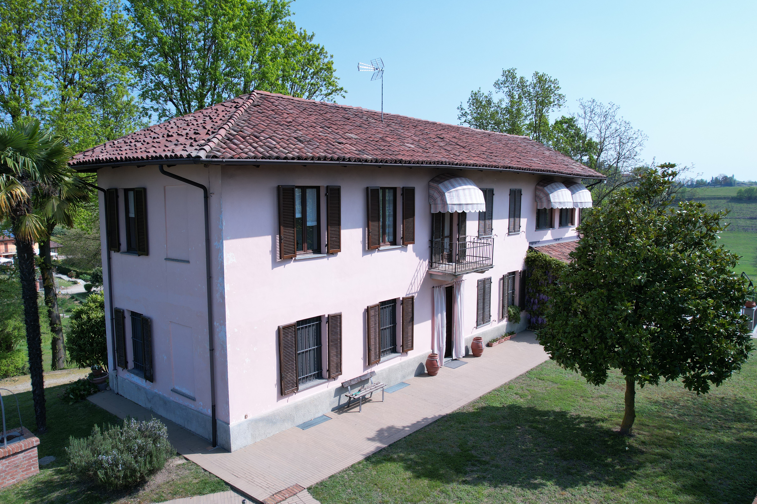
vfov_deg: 51.3
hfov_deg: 71.4
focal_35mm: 25
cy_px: 255
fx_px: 526
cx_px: 349
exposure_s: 1/1600
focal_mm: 8.38
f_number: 2.8
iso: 110
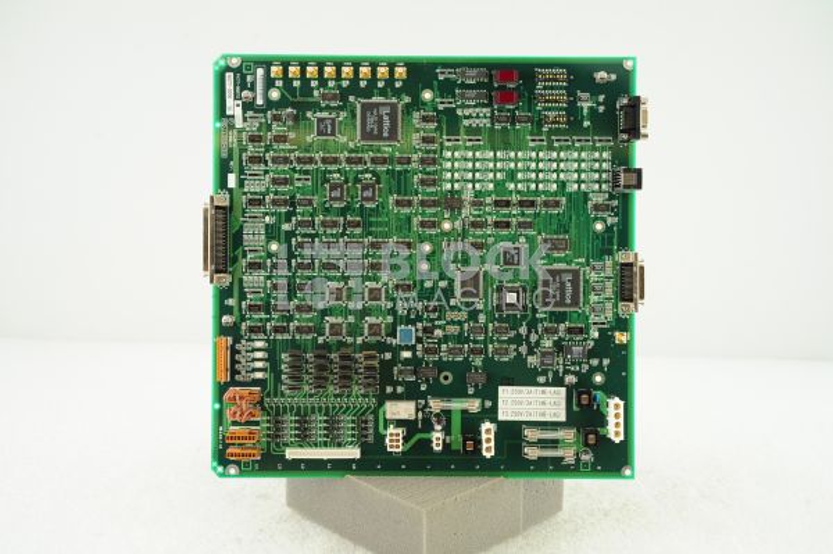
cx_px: 416
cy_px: 277
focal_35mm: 45
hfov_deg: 43.6
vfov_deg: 29.8
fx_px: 1040
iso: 1600
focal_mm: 45
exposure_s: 1/125
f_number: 8
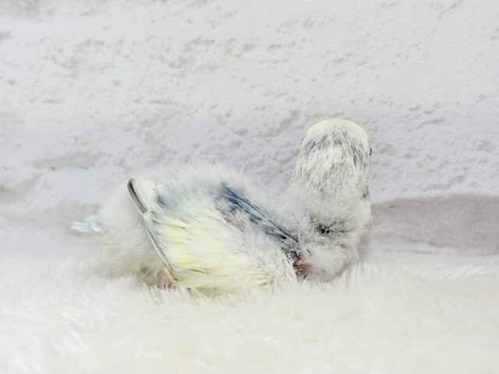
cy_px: 187
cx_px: 250
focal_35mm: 52
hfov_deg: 36.8
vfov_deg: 28.0
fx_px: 750
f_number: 1.6
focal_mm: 5.96
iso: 64
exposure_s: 1/100
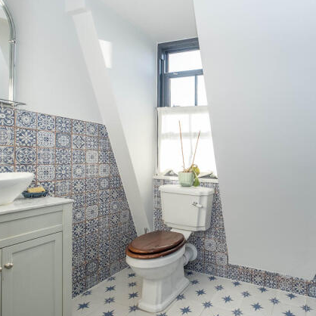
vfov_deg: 74.8
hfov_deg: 69.9
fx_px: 207
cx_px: 237
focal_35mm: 20
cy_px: 163
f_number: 5.6
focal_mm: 10
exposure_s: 1/200
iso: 400
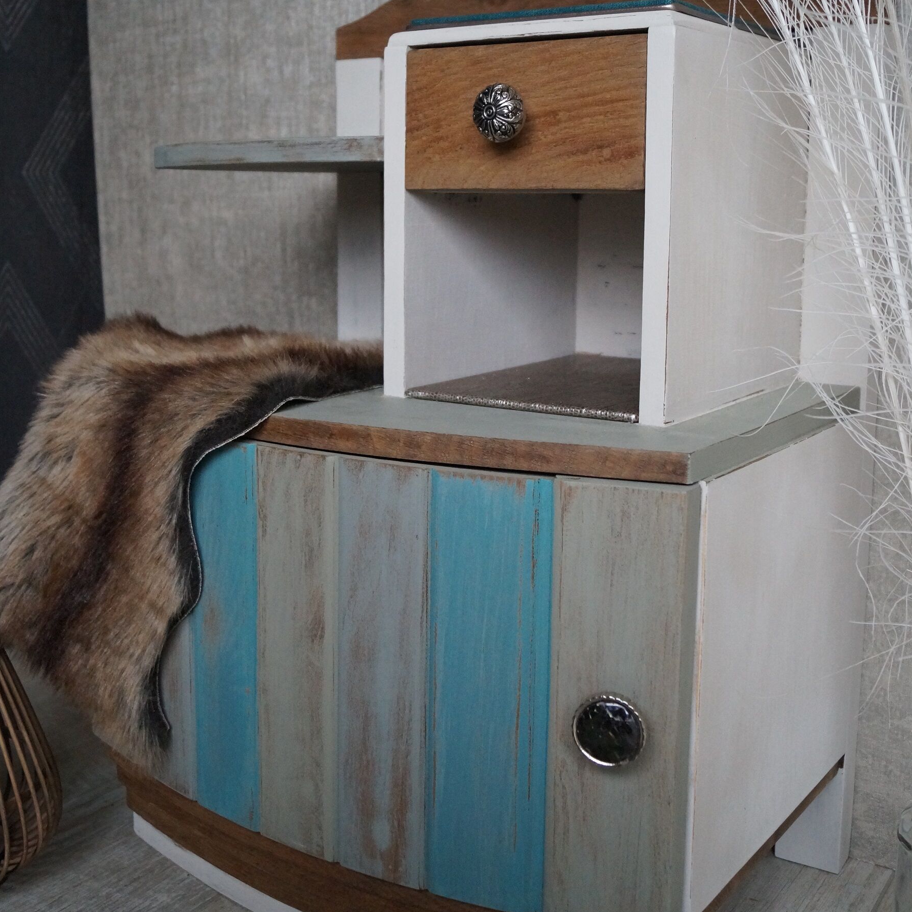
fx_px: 1282
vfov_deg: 39.1
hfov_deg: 39.2
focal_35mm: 43
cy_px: 395
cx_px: 456
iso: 2000
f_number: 4
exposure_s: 1/160
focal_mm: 22
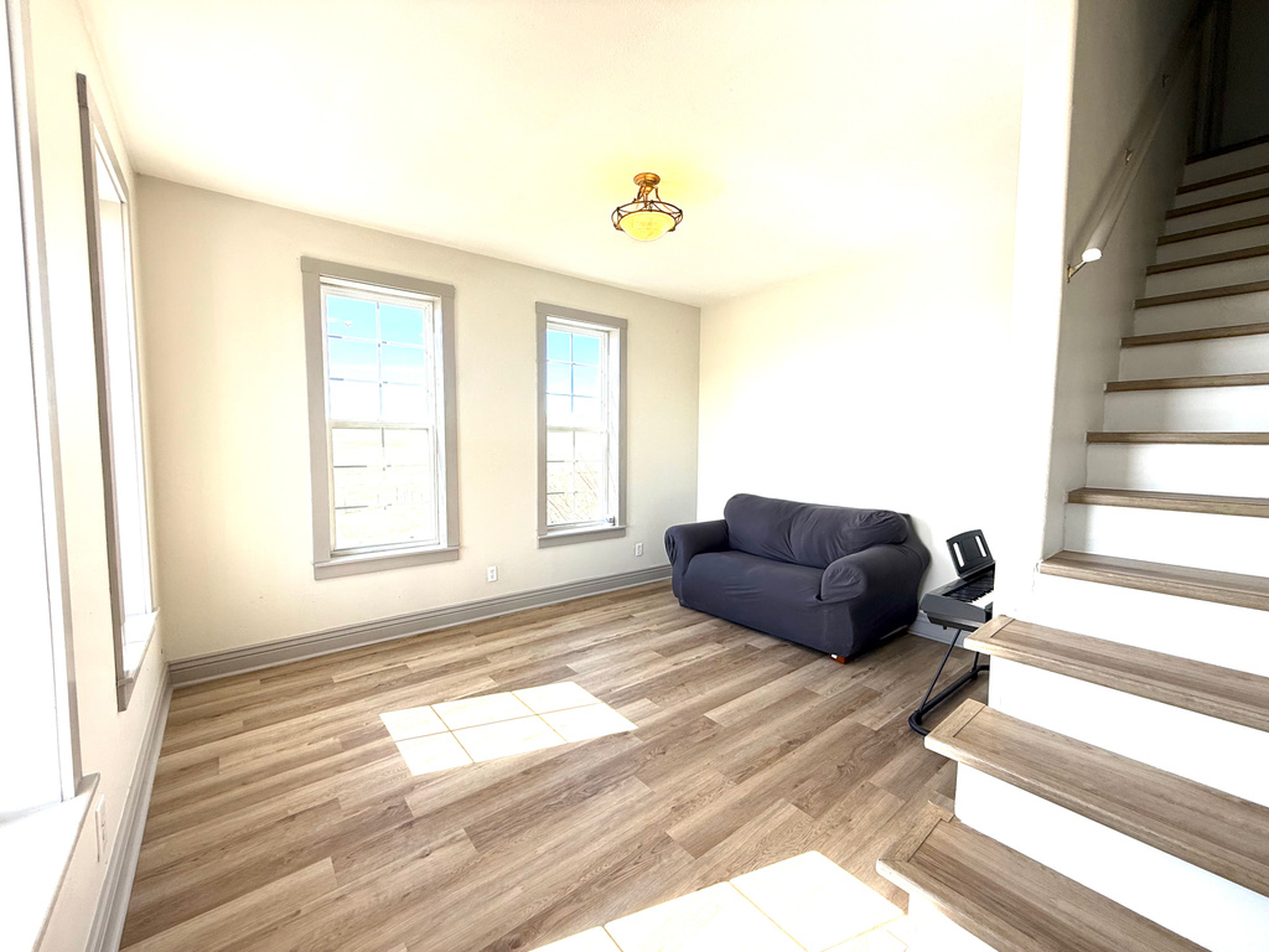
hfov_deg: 102.1
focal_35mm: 14
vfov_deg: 85.7
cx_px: 634
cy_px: 476
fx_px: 513
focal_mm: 2.22
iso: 64
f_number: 2.2
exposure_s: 1/127
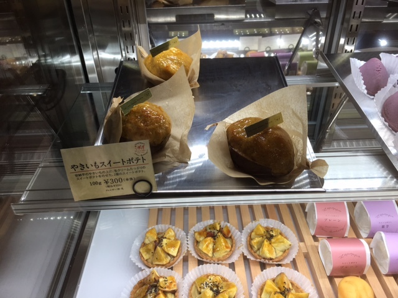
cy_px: 149
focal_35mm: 29
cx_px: 199
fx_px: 333
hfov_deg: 61.7
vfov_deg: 48.2
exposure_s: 1/120
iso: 40
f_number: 2.2
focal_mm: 4.15
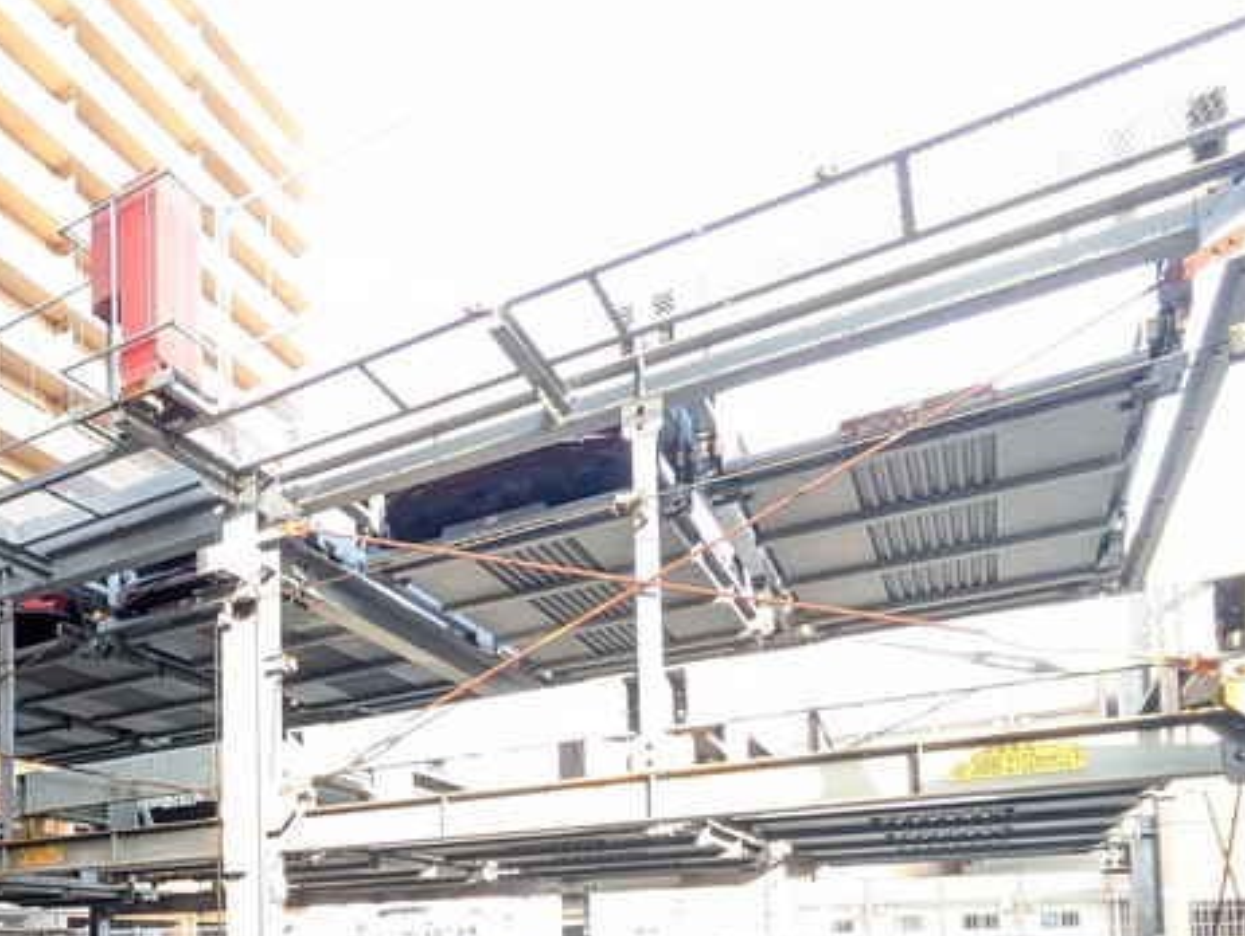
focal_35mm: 29
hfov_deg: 58.7
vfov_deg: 42.6
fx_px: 1044
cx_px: 324
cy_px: 904
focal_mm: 1.83
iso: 133
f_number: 2.2
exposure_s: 1/120
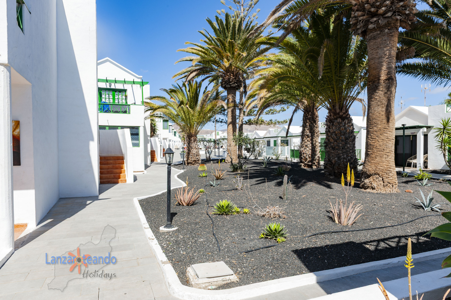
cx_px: 226
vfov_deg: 53.1
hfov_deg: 73.8
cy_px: 150
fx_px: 300
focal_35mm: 24
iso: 200
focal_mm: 24
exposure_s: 1/160
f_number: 13
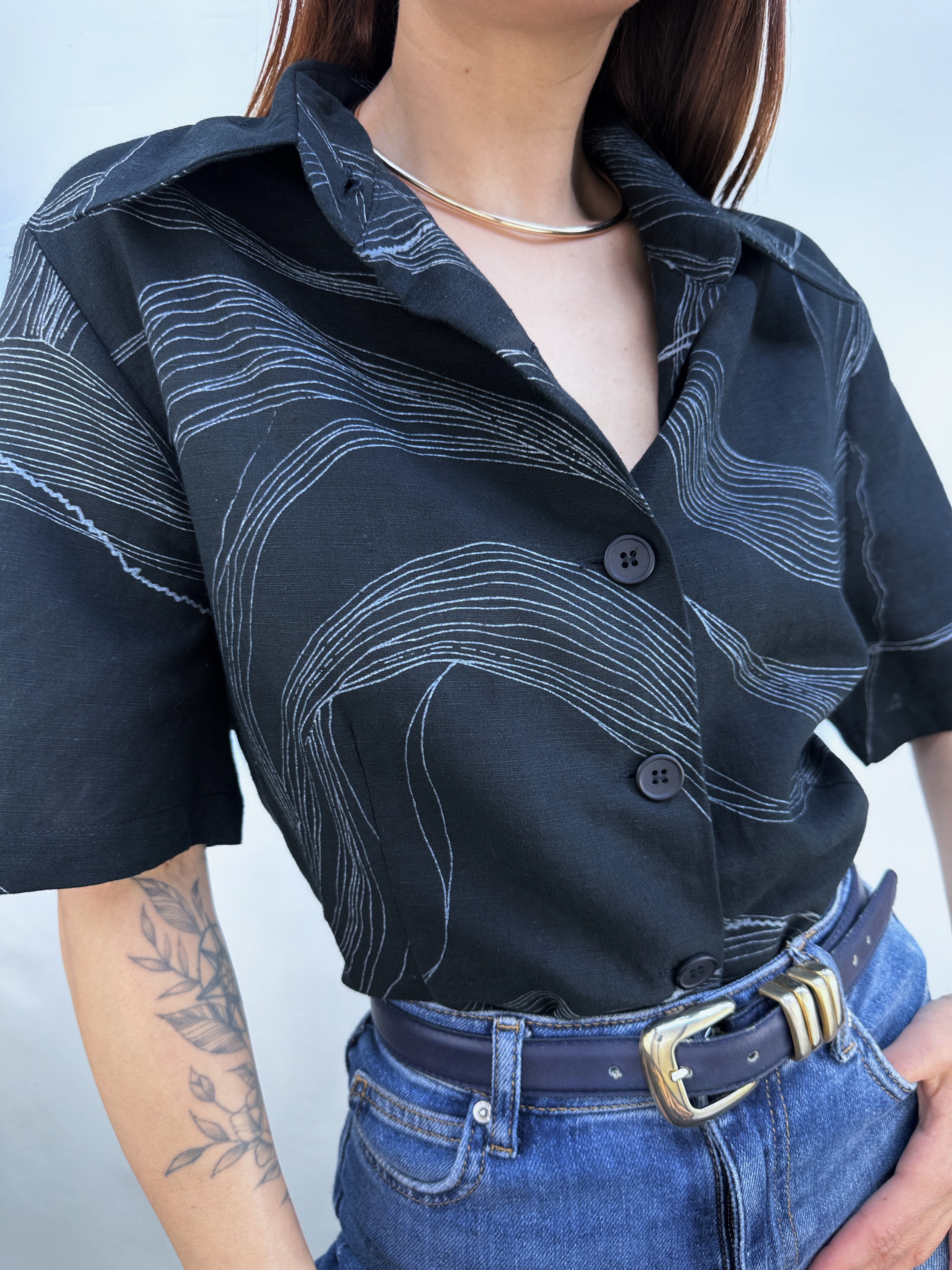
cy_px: 635
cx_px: 476
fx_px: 880
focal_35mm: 24
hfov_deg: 56.8
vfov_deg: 71.6
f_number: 1.78
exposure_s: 1/214
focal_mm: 6.86
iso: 64
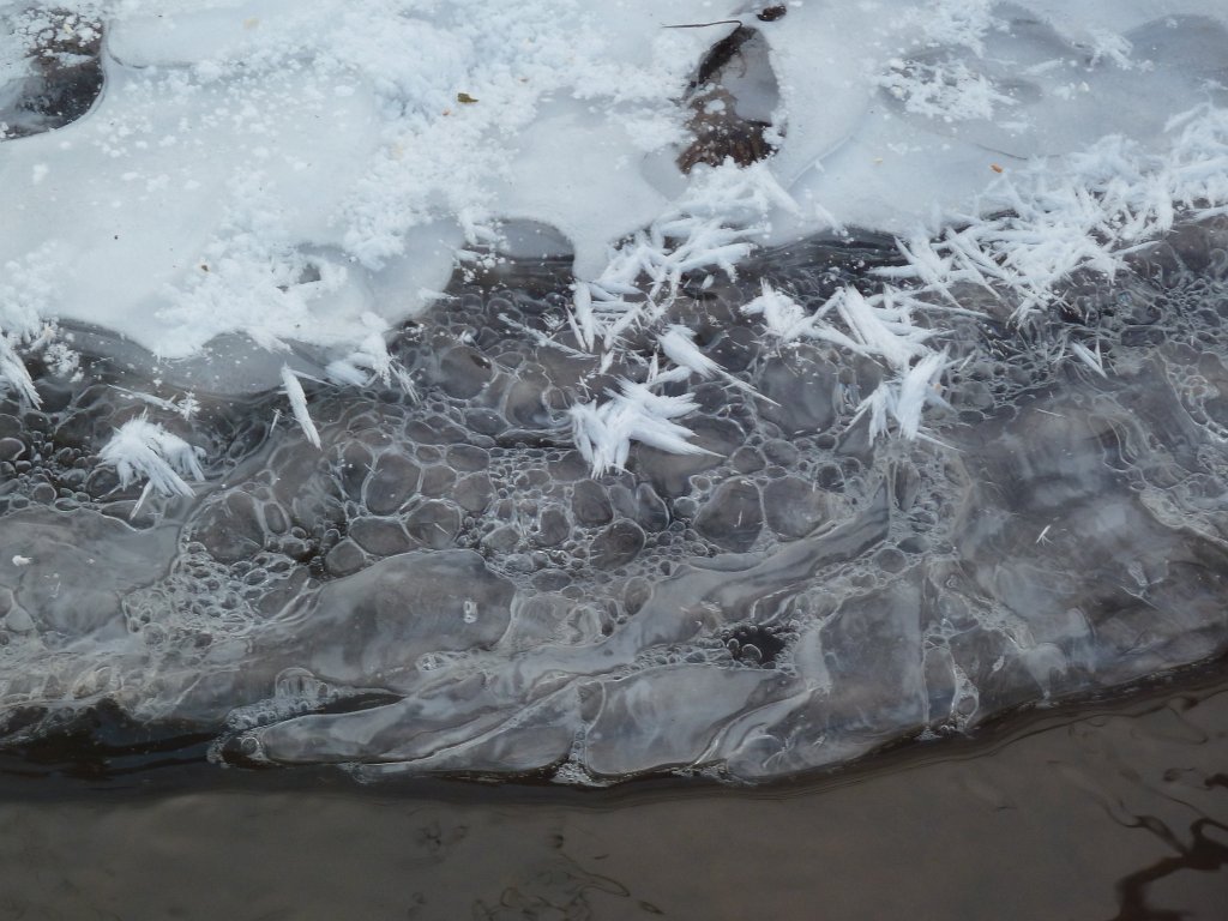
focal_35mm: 128
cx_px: 614
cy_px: 460
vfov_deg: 11.6
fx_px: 4541
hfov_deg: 15.4
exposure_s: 1/50
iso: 125
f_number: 4.4
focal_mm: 21
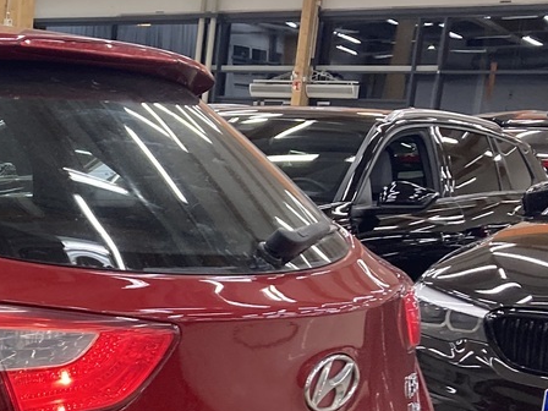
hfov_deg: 19.2
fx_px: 1425
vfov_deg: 16.1
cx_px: -265
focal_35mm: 90
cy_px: 422
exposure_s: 1/50
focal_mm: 3.99
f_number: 1.8
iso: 100
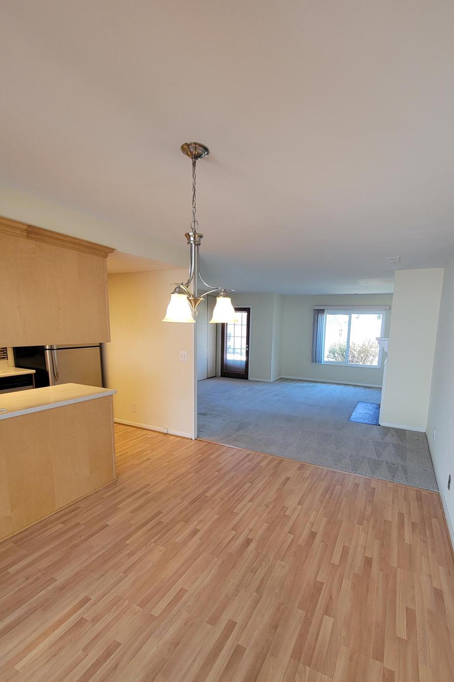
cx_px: 244
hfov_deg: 77.2
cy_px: 373
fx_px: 284
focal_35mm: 15
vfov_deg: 100.1
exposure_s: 1/60
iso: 100
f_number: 2.2
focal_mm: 2.2
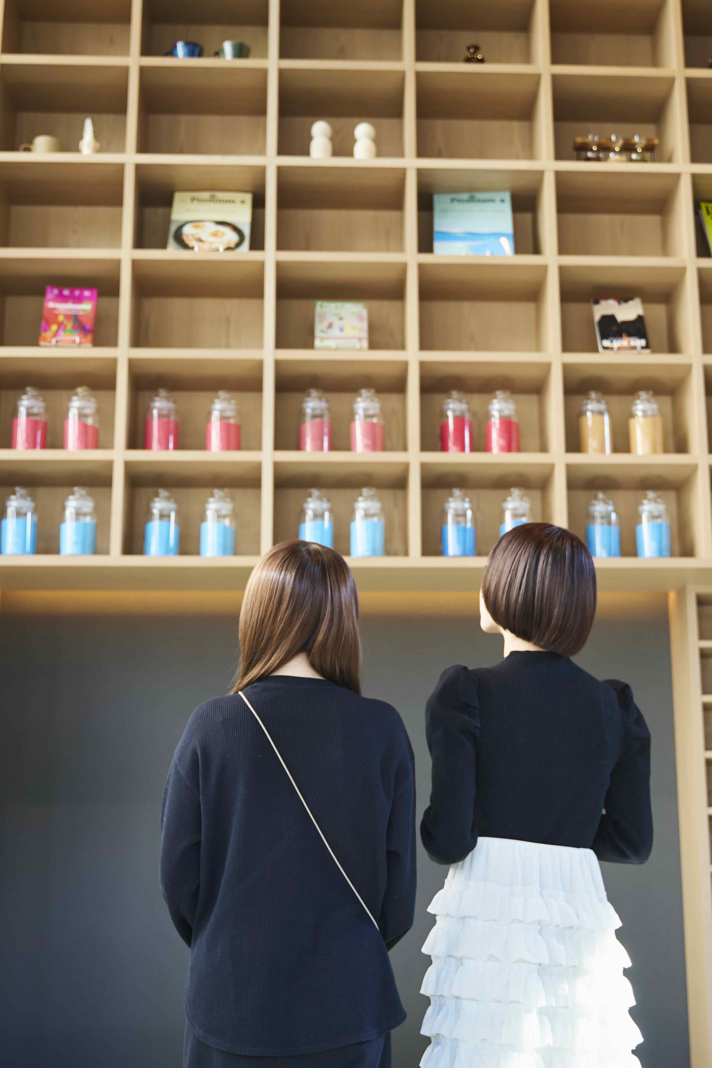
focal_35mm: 53
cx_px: 394
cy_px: 533
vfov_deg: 37.5
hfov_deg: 25.5
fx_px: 1572
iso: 400
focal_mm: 35
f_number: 2.8
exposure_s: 1/250
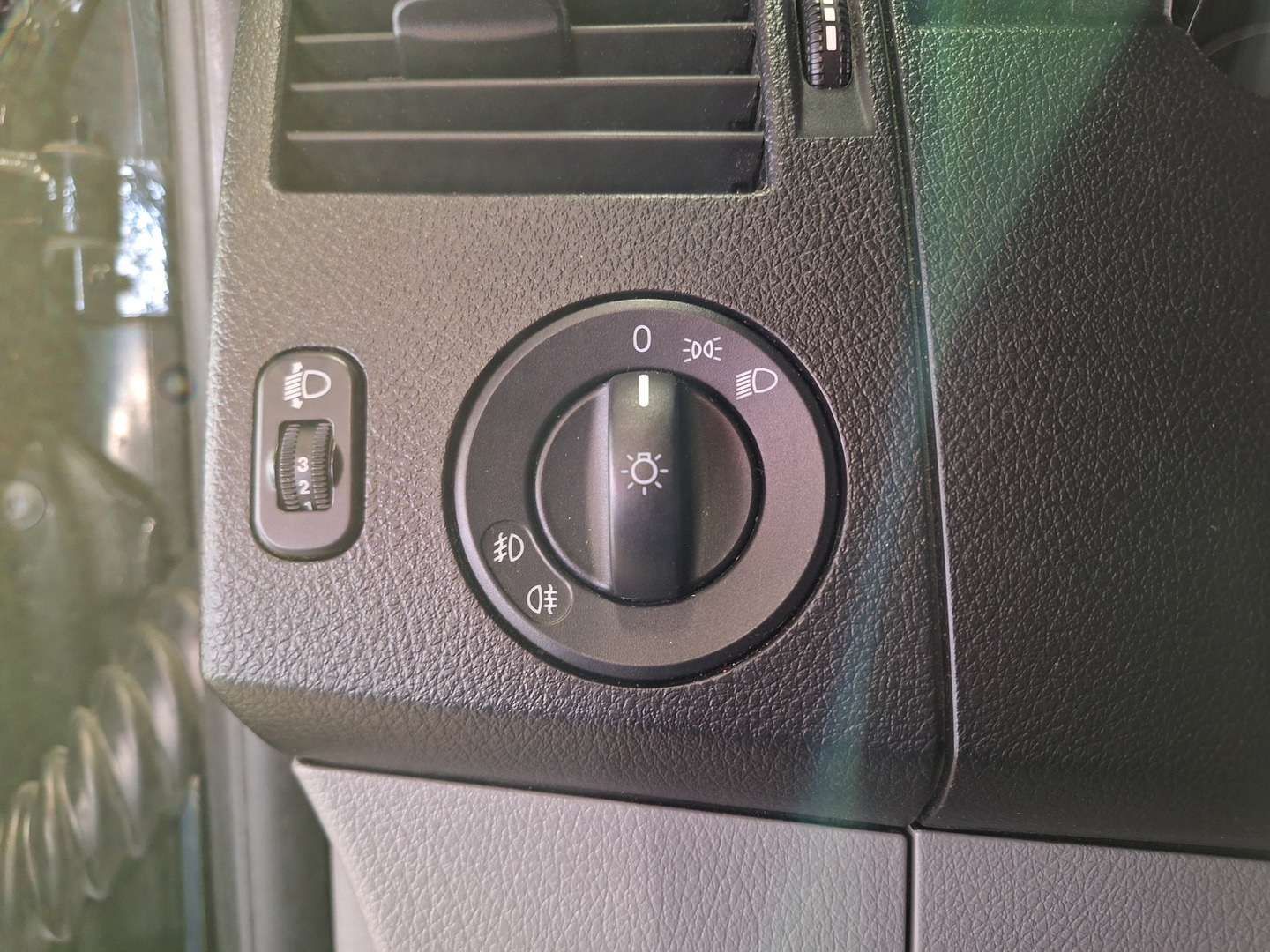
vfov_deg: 58.9
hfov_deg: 73.9
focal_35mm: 23
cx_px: 635
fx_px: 844
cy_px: 476
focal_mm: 5.54
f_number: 1.8
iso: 320
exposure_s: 1/25
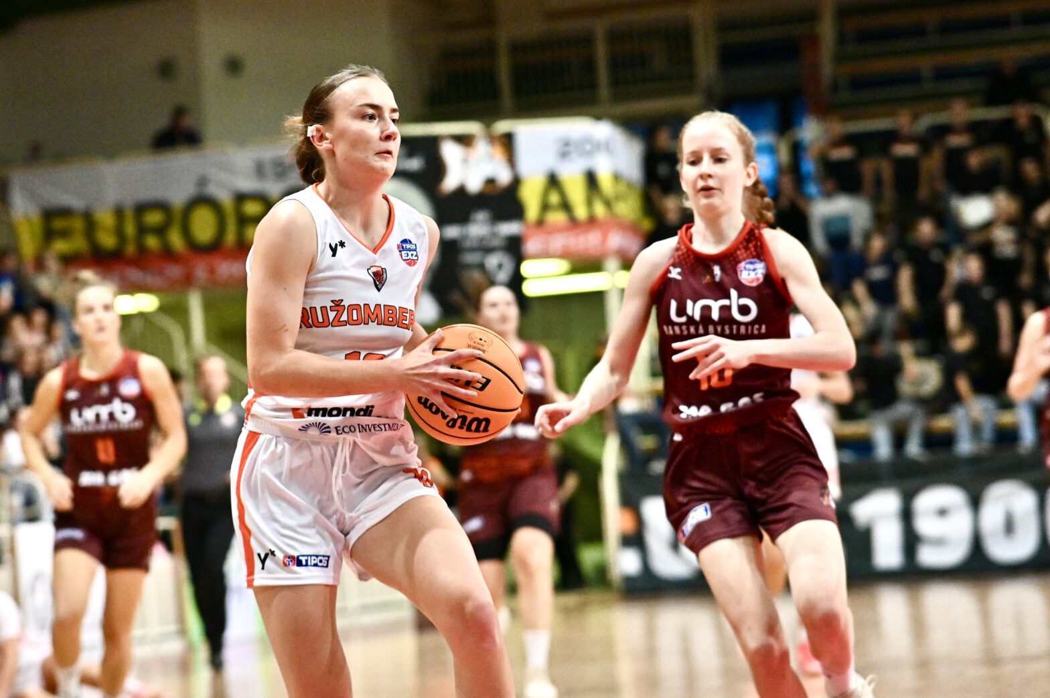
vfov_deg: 16.0
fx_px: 2477
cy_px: 349
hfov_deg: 23.9
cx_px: 525
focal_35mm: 85
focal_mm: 85
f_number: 2.5
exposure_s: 1/1600
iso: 3200
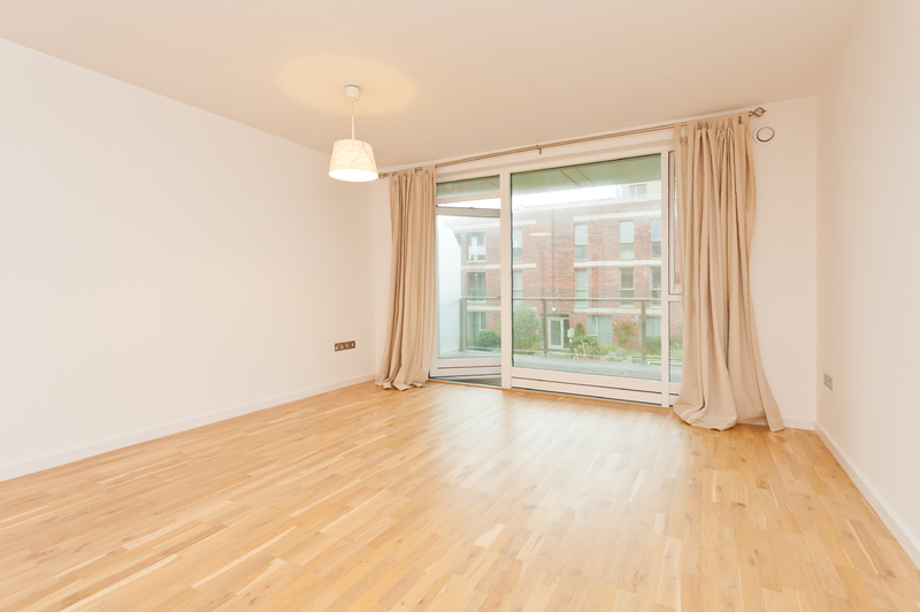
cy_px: 306
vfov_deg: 70.3
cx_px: 460
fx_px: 434
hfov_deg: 93.3
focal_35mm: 17
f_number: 7.1
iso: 400
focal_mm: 17
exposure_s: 1/25
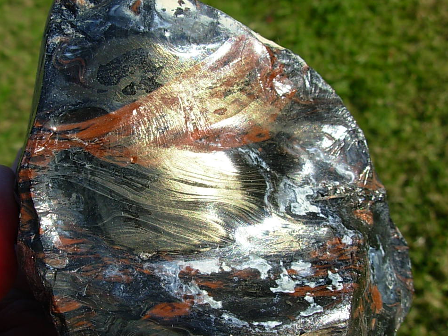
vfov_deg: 35.1
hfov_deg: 45.7
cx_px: 211
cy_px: 169
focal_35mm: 41
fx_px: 531
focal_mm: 6.3
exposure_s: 1/395
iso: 50
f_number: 4.9
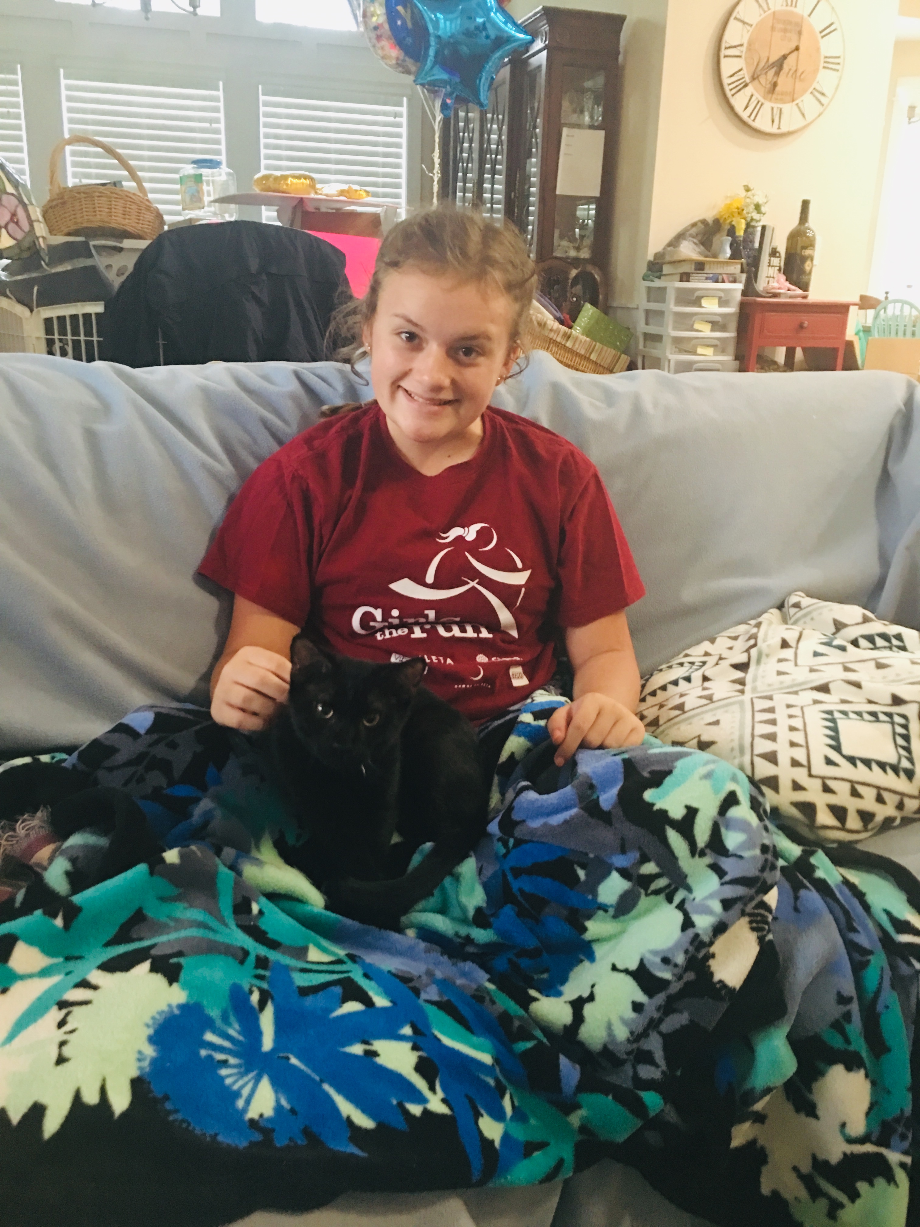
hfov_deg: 48.2
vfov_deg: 61.7
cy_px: 614
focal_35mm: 29
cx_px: 460
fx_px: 1028
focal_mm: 4.15
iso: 100
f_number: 2.2
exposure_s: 1/4
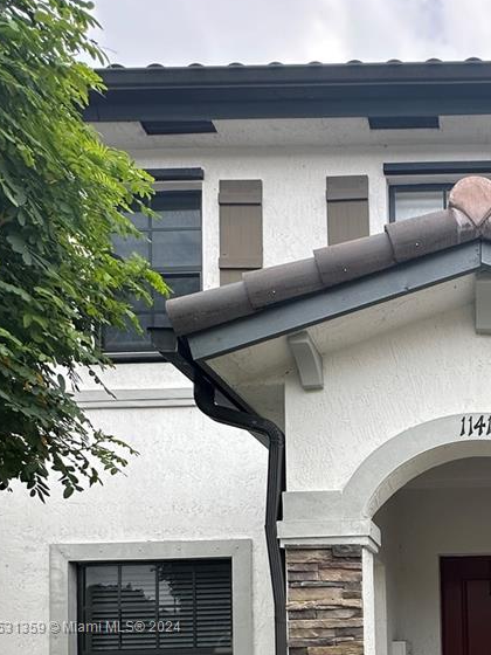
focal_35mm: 30
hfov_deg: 40.8
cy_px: 628
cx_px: 493
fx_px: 567
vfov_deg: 50.6
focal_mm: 2.22
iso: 40
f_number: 2.2
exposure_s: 1/167
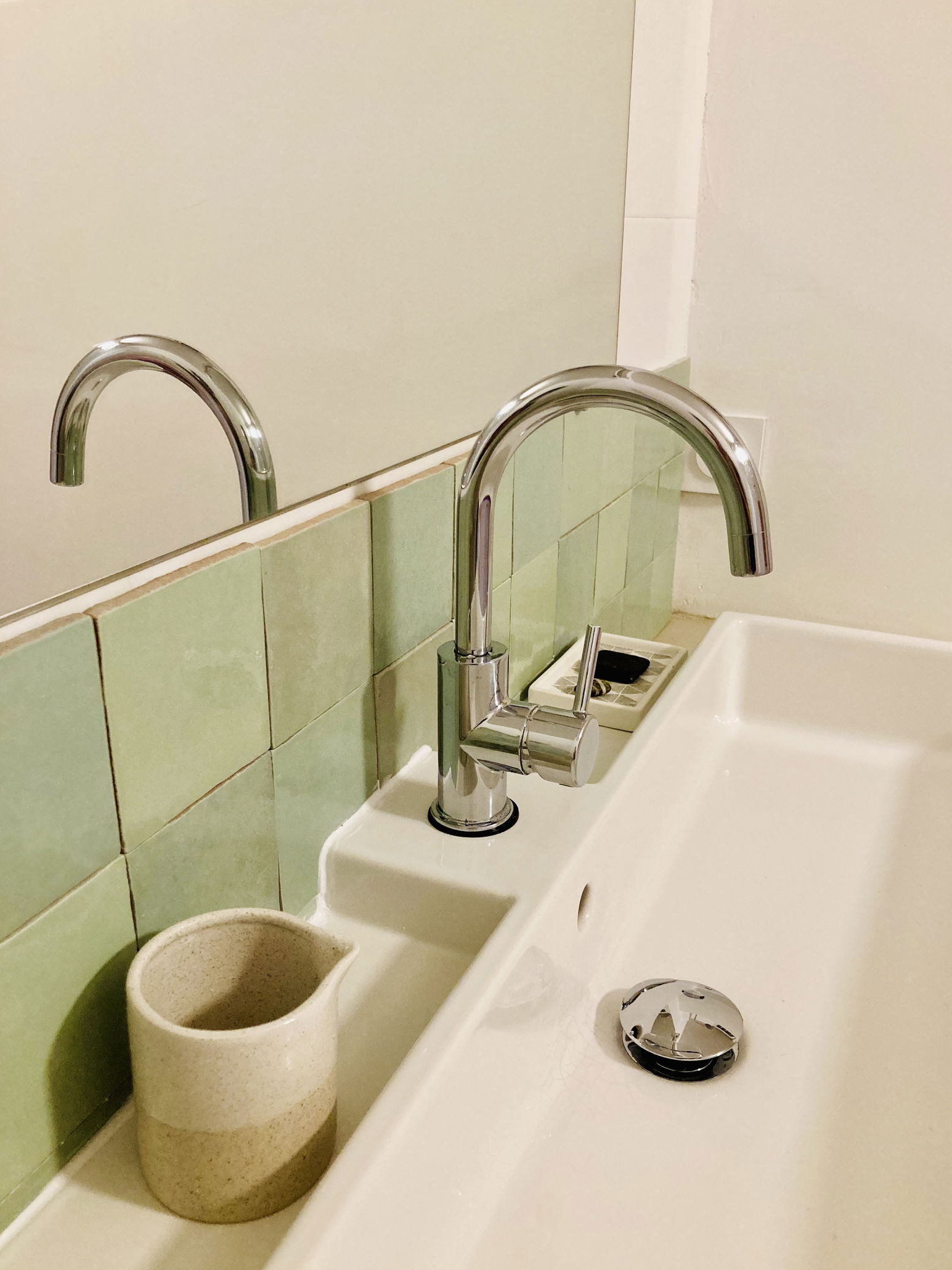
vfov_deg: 61.7
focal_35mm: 29
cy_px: 646
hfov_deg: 48.2
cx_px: 491
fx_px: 1063
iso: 250
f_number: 1.8
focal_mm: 3.99
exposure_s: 1/50
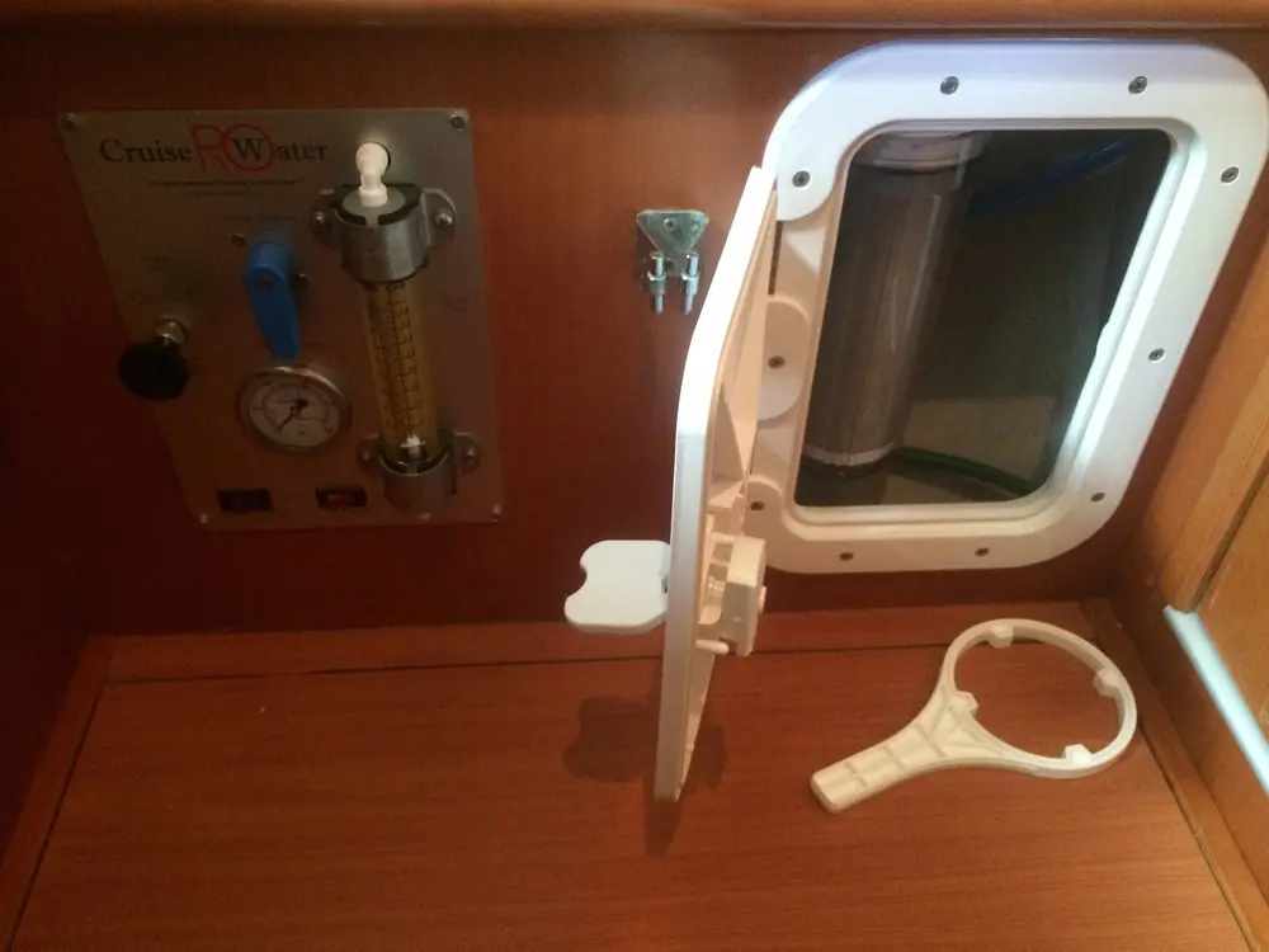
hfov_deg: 60.0
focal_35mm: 30
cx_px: 634
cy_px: 476
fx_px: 1100
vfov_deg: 46.8
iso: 400
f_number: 2.2
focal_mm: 4.12
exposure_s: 1/15
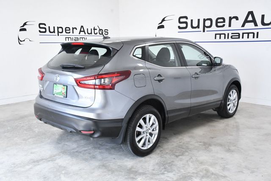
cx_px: 136
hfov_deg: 53.2
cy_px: 90
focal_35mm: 36
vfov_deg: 36.8
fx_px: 271
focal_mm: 24
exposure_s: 1/320
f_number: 9
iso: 2500
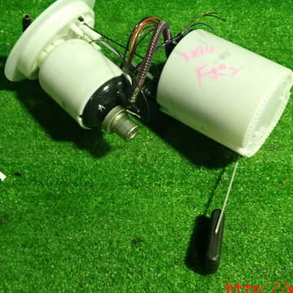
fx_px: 421
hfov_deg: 38.3
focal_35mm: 44
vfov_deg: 38.2
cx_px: 166
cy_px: 118
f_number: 2.3
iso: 250
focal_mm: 5.4
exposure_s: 1/30
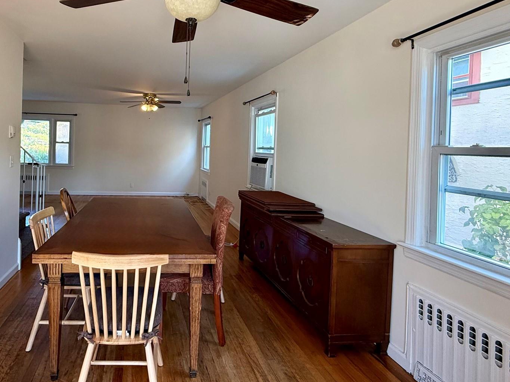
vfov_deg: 62.8
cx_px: 173
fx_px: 309
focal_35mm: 21
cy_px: 150
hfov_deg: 76.7
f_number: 2.2
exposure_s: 1/99
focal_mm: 2.22
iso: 160
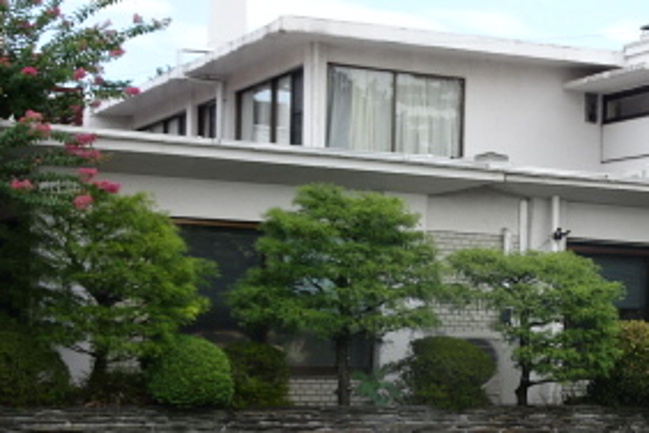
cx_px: 704
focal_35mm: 85
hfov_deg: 22.6
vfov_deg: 15.9
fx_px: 1532
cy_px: 382
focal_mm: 6.17
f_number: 4
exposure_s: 1/250
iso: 80
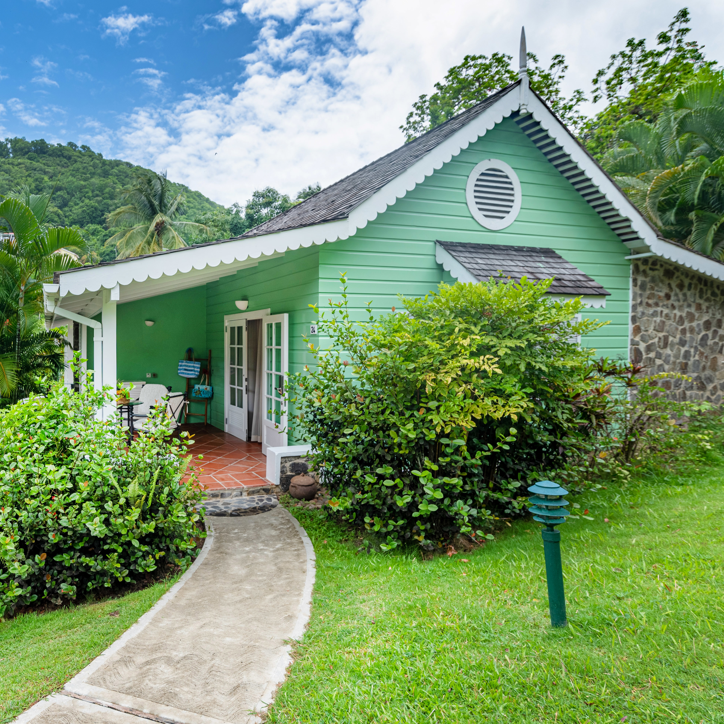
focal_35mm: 20
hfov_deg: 71.5
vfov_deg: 74.8
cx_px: 214
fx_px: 473
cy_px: 369
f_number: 3.5
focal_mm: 15
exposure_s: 1/4000
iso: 100
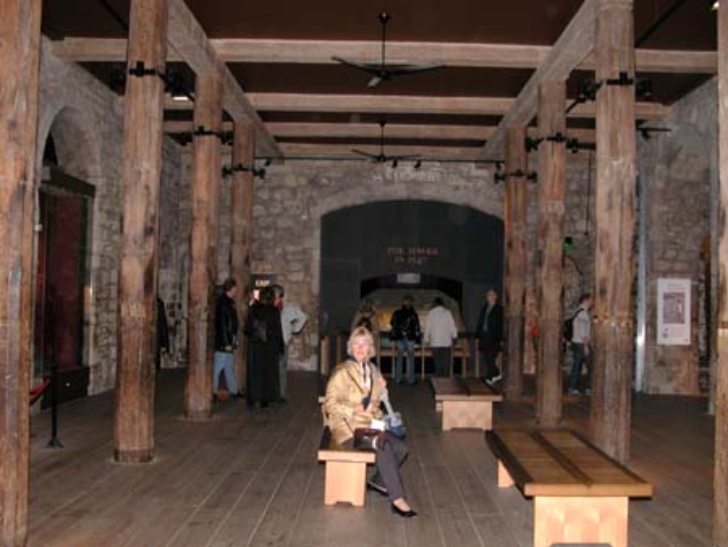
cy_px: 274
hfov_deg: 53.9
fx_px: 715
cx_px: 364
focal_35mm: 34
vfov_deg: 41.8
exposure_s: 1/60
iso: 200
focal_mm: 8.9
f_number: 2.8
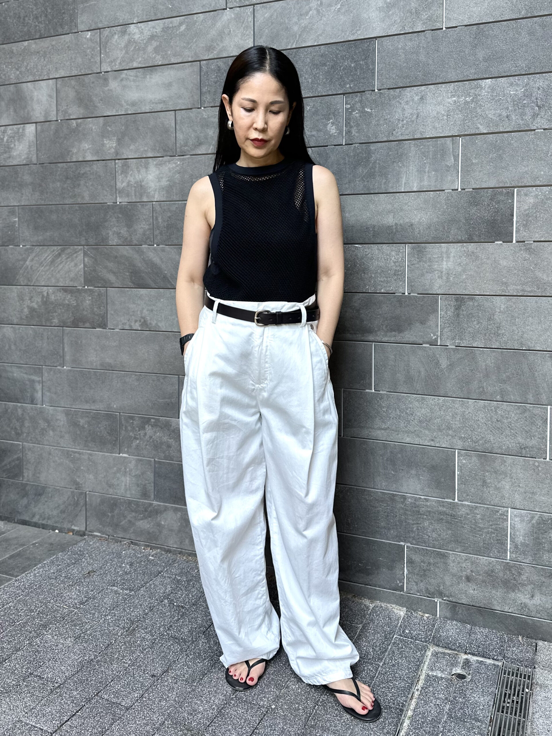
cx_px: 276
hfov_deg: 56.8
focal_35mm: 24
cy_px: 368
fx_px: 510
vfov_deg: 71.6
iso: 100
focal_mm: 6.86
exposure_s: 1/121
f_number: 1.78
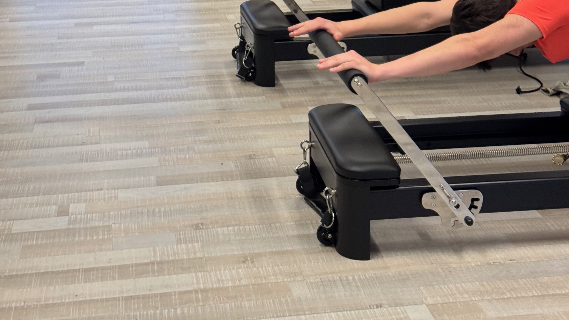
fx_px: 1056
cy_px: -22
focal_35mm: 70
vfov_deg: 16.8
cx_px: 285
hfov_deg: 30.2
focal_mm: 6.76
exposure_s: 1/60
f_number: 1.78
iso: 200
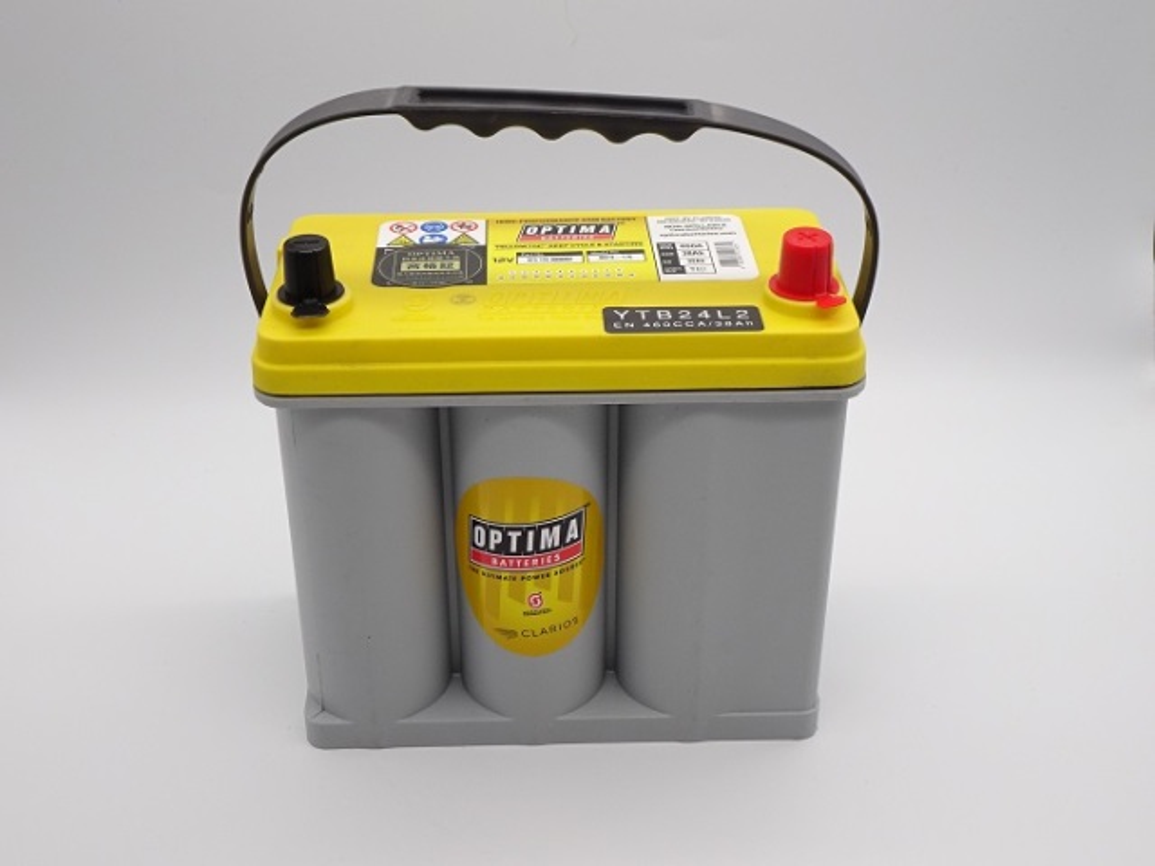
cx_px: 578
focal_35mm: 44
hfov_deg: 42.9
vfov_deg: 32.9
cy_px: 433
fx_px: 1468
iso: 160
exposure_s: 1/50
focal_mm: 7.58
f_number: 4.5
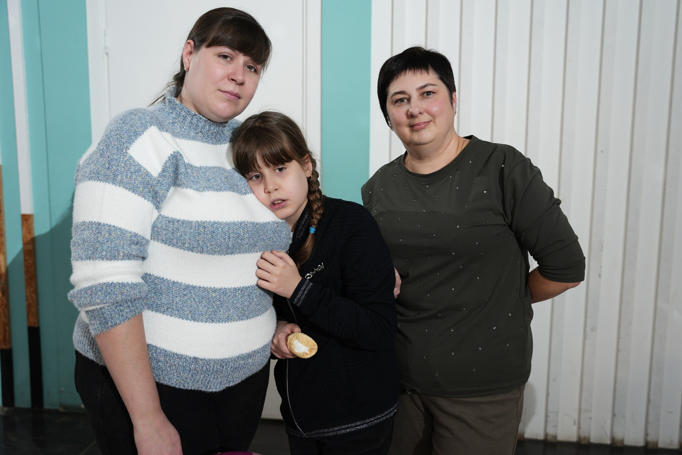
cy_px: 229
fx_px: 754
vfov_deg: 33.6
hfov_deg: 48.7
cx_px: 363
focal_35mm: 40
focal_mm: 35.7
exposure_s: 1/160
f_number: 3.2
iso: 800
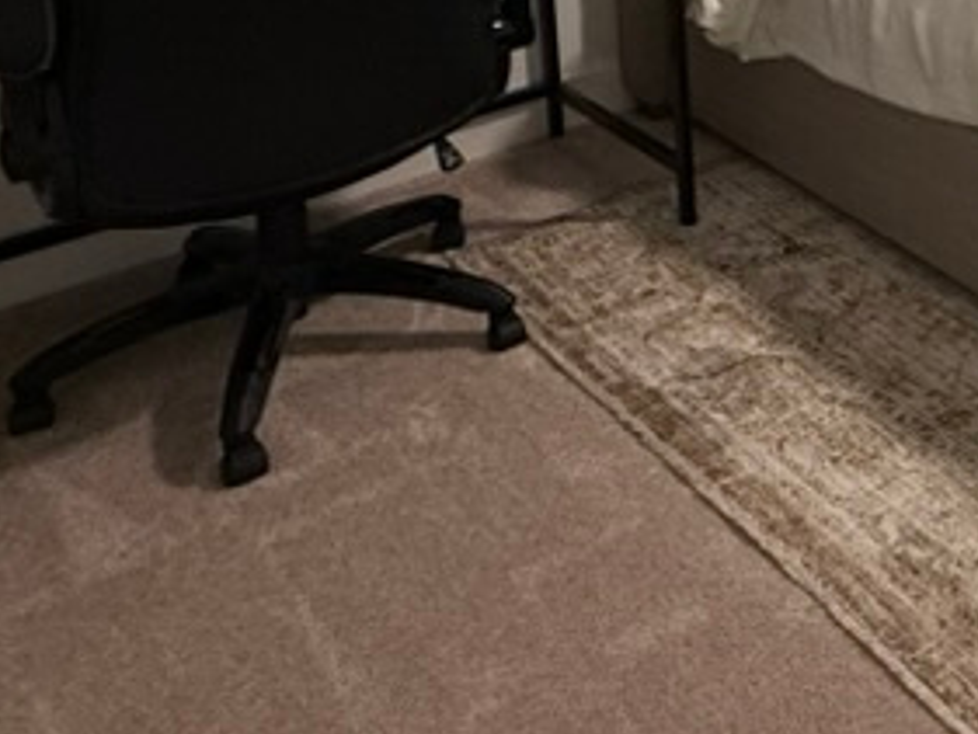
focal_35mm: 51
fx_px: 1442
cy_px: -237
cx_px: 1249
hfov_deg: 30.3
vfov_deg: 24.6
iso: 250
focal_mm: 2.22
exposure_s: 1/120
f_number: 2.2
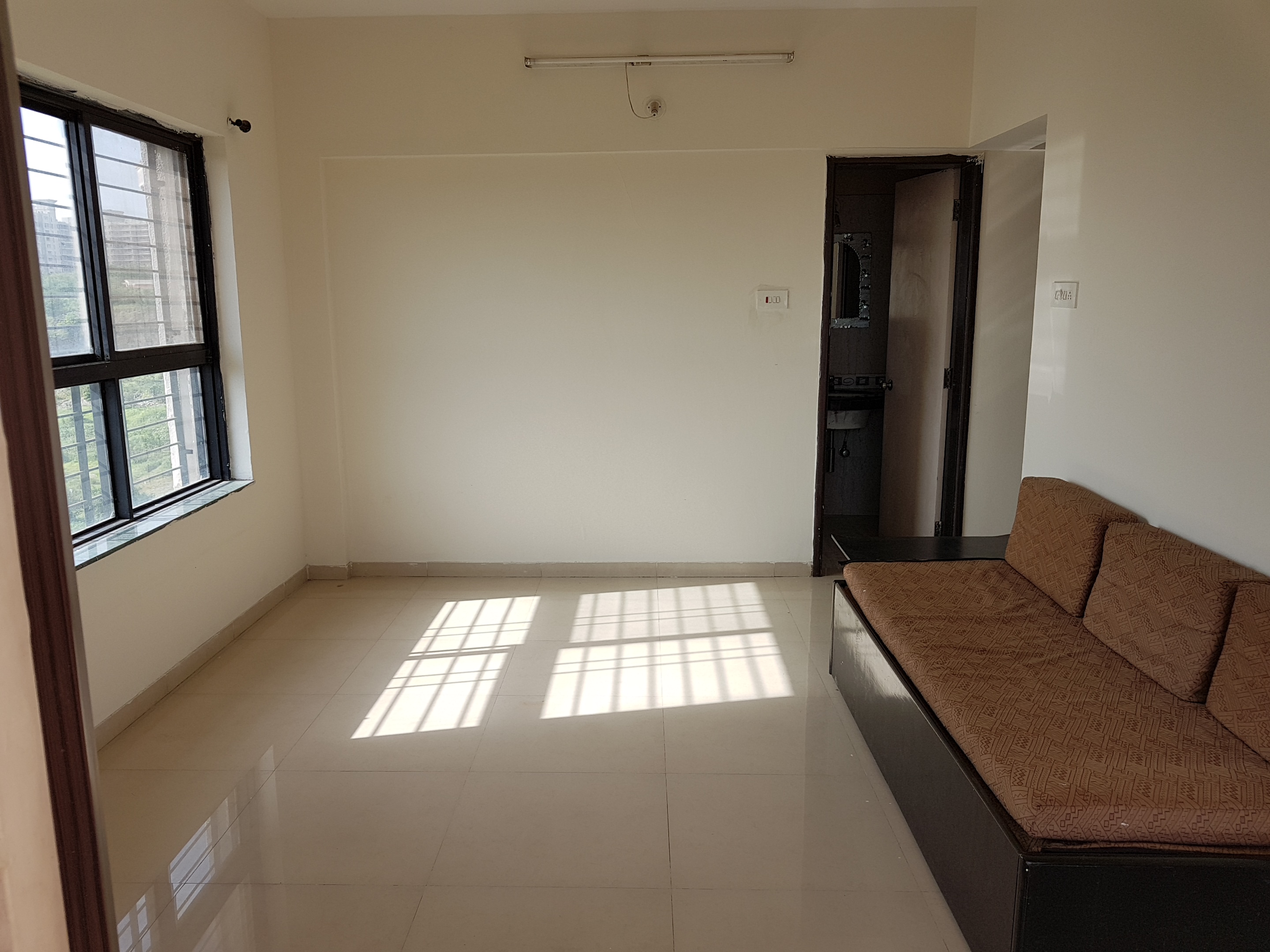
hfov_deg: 67.3
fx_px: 954
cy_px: 476
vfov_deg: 53.1
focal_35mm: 26
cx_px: 635
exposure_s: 1/666
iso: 40
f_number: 1.7
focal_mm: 4.2
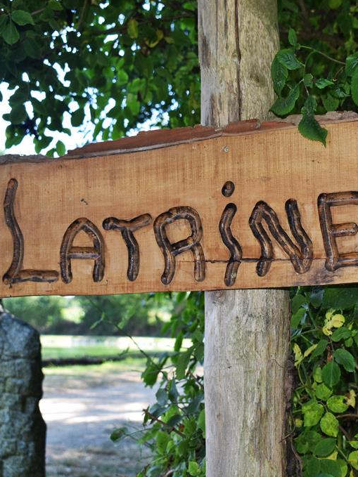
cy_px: 238
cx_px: 271
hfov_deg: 19.7
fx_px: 1021
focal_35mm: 74
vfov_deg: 26.3
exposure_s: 1/125
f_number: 5.6
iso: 360
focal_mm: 34
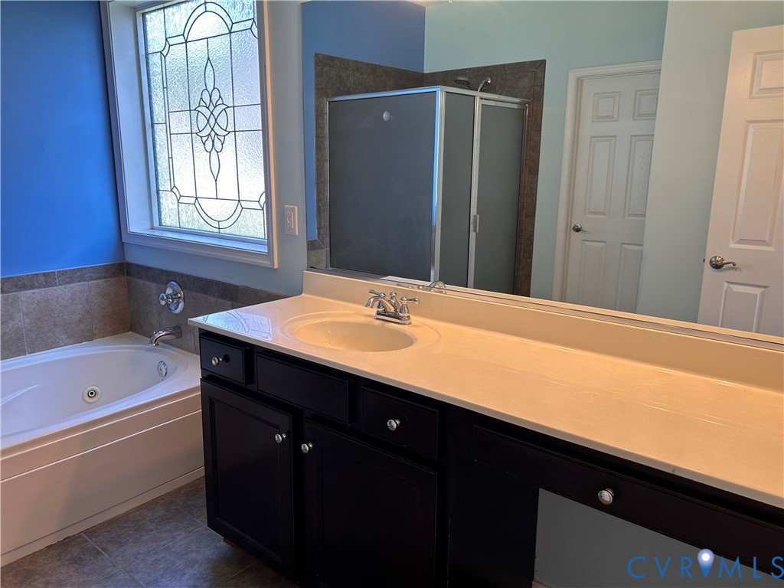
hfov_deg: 67.3
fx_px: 589
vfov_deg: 53.1
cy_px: 294
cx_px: 392
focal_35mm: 26
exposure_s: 1/120
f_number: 1.5
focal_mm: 5.7
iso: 50
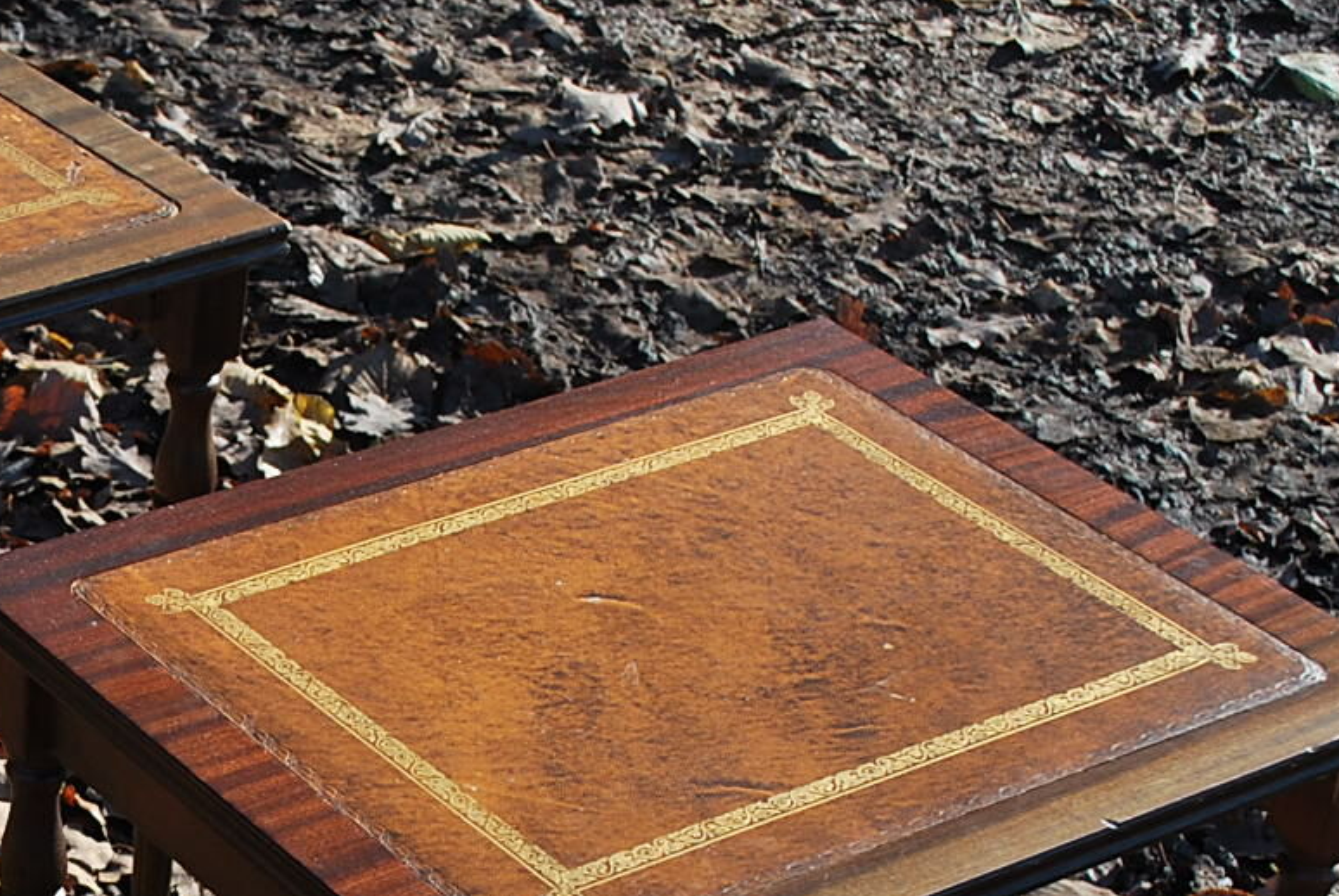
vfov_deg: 12.9
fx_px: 3910
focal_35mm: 105
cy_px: 922
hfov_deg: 18.8
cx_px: -67
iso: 110
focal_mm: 28
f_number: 5.6
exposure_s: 1/125
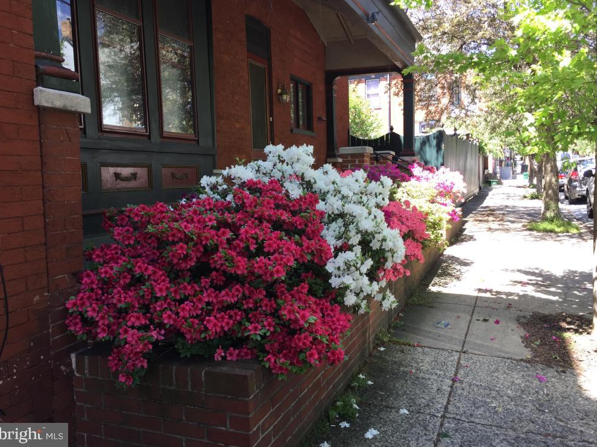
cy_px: 216
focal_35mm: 30
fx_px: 517
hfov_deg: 60.0
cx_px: 302
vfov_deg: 46.8
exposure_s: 1/120
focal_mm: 4.15
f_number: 2.2
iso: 32
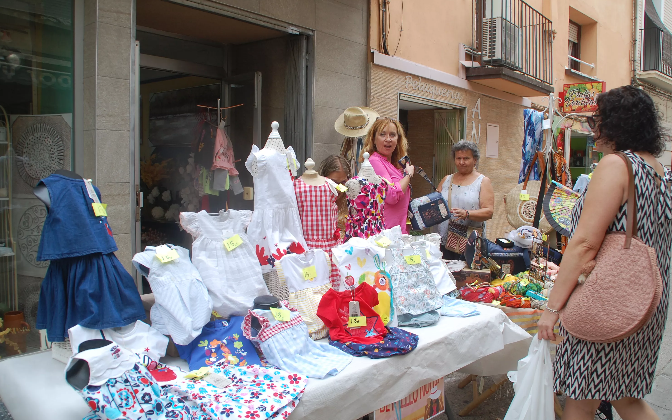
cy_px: 199
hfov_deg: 66.5
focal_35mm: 28
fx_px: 513
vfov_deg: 44.5
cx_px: 338
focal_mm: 18
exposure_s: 1/160
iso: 200
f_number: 6.3
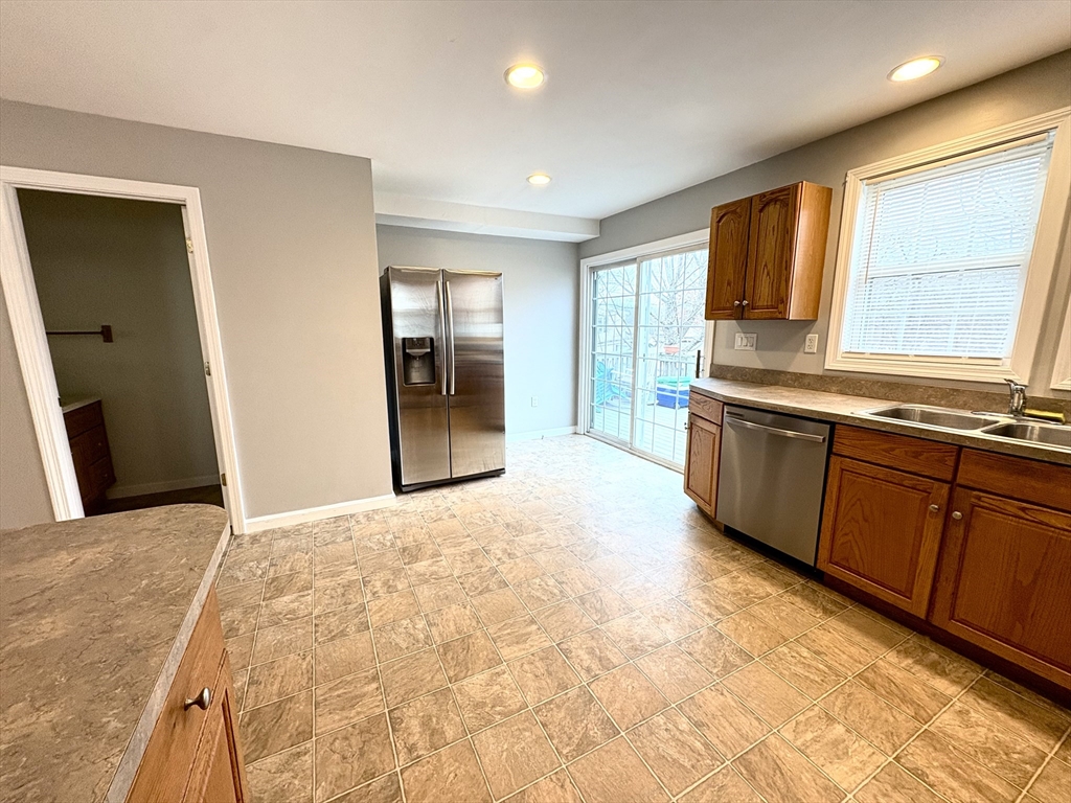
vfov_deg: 85.7
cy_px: 402
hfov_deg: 102.1
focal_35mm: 14
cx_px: 536
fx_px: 433
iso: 250
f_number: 2.2
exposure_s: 1/60
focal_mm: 2.22
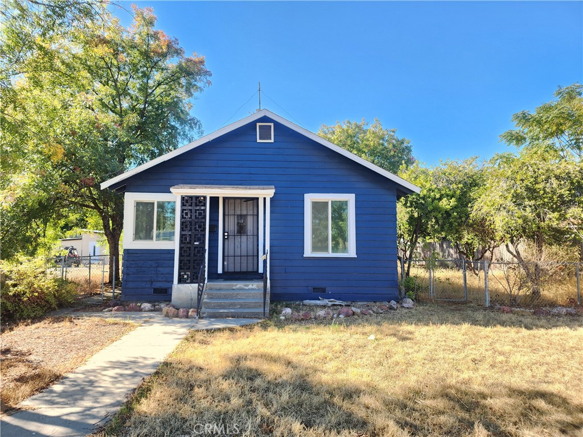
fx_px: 387
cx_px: 292
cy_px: 218
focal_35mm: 23
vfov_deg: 58.9
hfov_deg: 73.9
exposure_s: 1/180
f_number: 1.8
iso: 25
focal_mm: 6.4
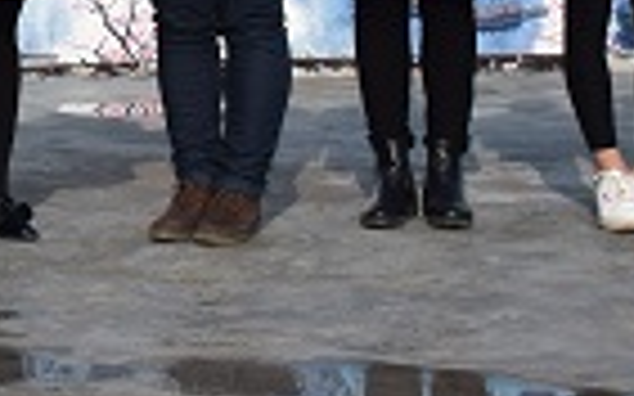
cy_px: -392
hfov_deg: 13.0
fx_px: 2694
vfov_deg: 8.0
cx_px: -180
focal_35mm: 156
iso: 200
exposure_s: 1/400
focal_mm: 24
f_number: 10
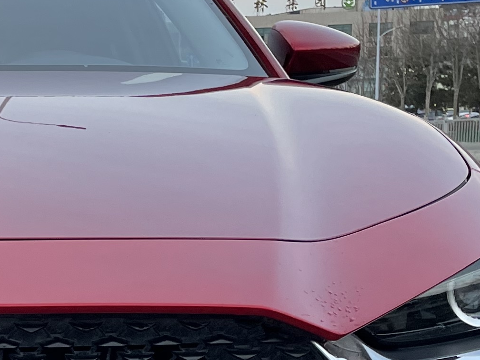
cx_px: -164
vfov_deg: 14.0
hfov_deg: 17.6
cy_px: 364
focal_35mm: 104
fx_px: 1442
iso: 100
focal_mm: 4.2
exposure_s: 1/121
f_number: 1.6
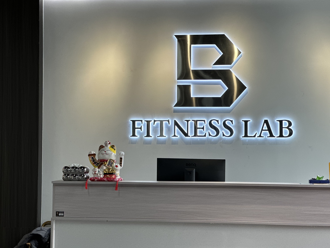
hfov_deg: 25.3
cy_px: 124
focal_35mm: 77
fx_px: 734
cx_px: 165
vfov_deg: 19.1
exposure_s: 1/121
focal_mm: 9
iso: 64
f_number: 2.8
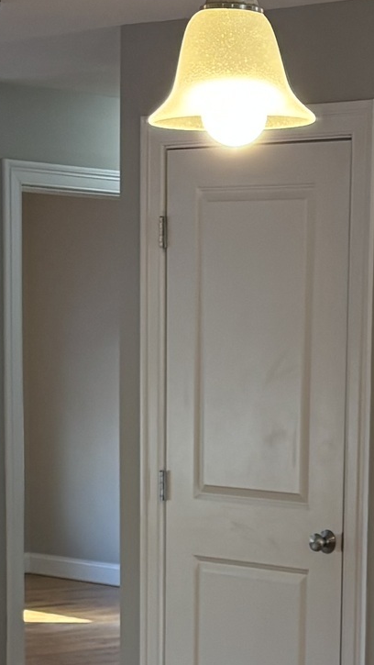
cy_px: 744
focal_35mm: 120
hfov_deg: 10.0
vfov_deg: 17.2
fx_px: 2115
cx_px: 368
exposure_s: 1/120
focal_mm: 5.96
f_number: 1.6
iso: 125
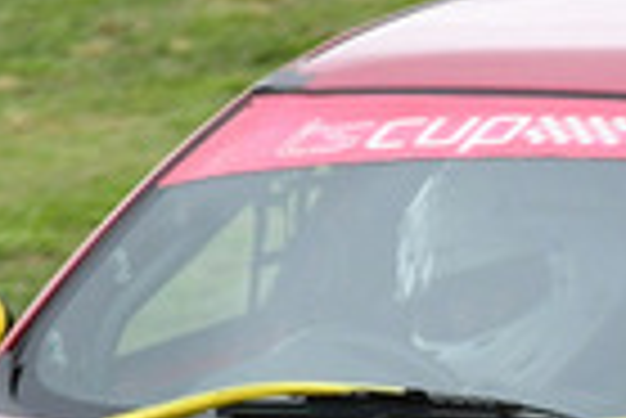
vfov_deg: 0.3
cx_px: 531
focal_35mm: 3962
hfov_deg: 0.5
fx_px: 68966
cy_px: 328
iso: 1000
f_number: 10
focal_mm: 460
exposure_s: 1/640
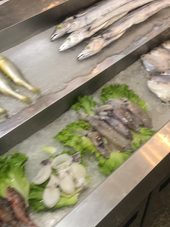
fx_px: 314
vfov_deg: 39.4
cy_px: 88
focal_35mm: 48
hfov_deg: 30.0
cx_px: 115
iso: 32
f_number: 1.8
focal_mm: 3.99
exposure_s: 1/50
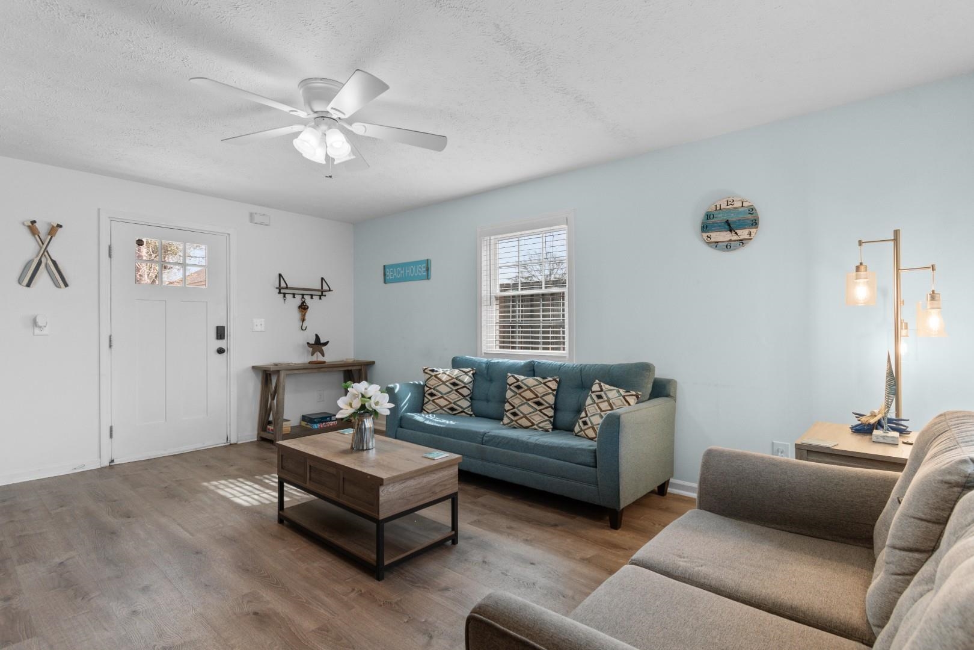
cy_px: 325
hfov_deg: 93.3
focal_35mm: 17
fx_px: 460
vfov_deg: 70.4
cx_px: 487
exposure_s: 1/2
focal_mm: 11.5
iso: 100
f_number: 4.8
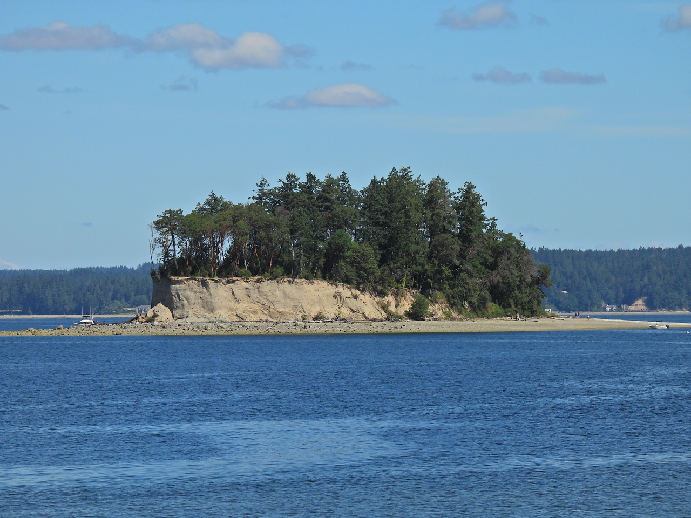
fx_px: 3992
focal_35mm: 200
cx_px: 346
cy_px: 259
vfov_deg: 7.4
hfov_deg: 9.9
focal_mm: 35.7
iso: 100
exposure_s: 1/1600
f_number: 4.5
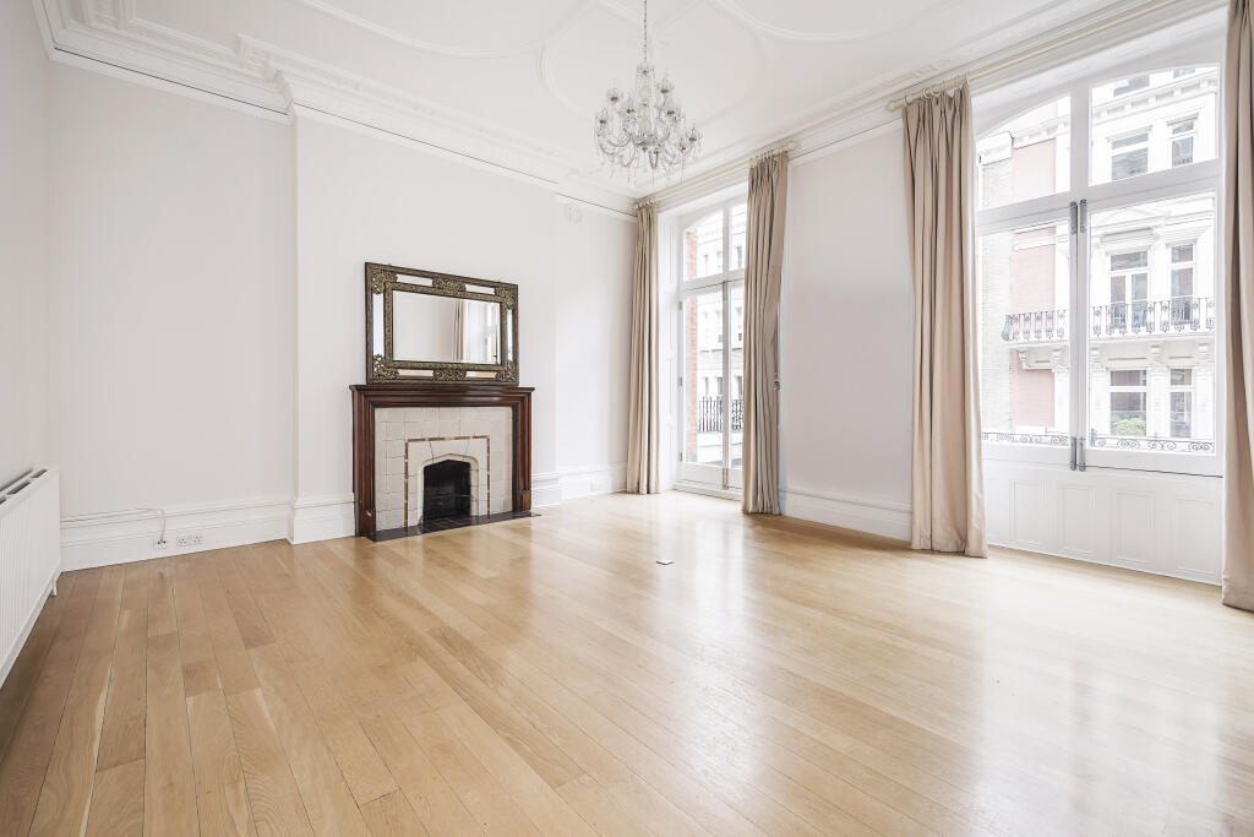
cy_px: 418
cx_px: 627
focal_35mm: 15
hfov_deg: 100.4
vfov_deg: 77.3
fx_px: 523
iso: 200
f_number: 10
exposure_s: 1/8
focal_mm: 10
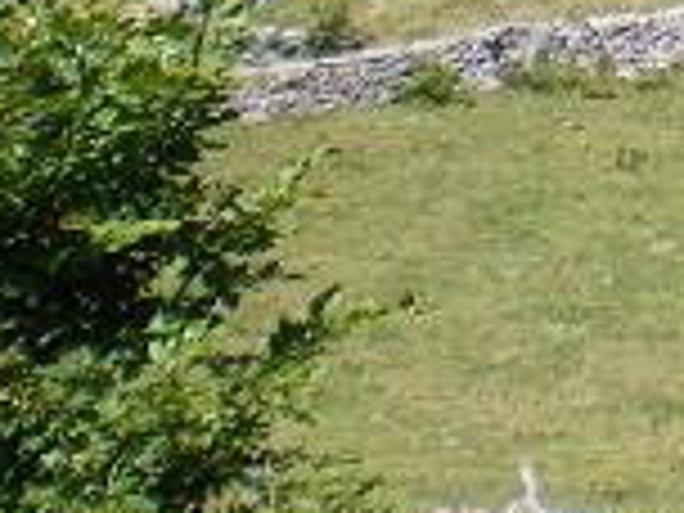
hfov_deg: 13.6
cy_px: -328
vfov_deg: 10.7
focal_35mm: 132
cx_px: 1161
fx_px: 2608
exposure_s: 1/200
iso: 64
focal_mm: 6.3
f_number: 4.6
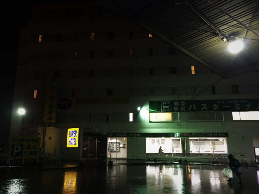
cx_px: 130
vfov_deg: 48.2
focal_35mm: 29
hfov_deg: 61.7
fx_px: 217
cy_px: 97
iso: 250
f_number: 2.2
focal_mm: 4.15
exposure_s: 1/15
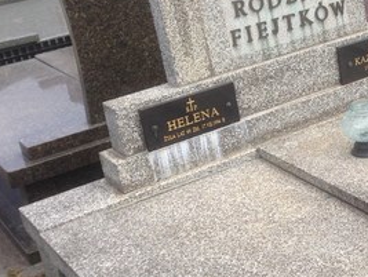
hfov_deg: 23.3
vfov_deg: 18.6
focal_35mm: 79
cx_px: 397
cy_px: 91
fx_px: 841
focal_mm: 4.12
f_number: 2.4
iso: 50
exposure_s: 1/1178
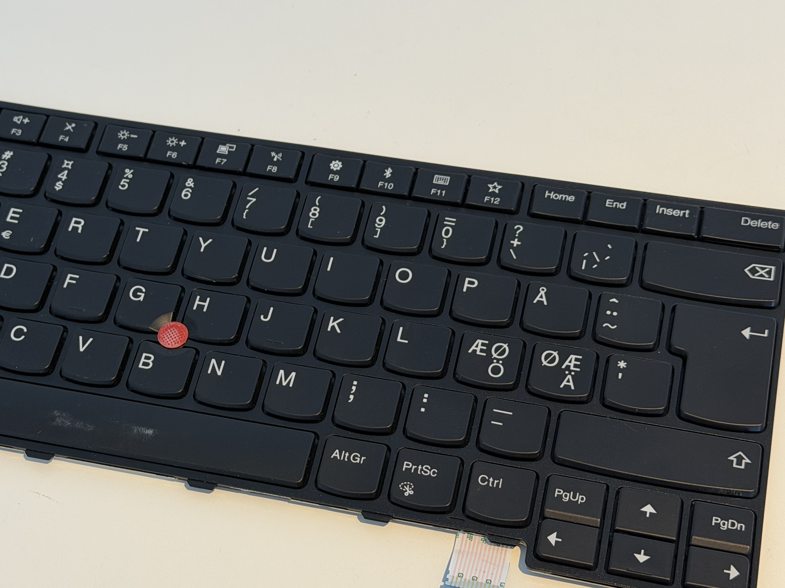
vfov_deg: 20.7
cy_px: 305
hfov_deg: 27.2
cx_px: 264
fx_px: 1610
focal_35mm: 71
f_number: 1.78
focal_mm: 6.76
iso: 125
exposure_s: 1/50
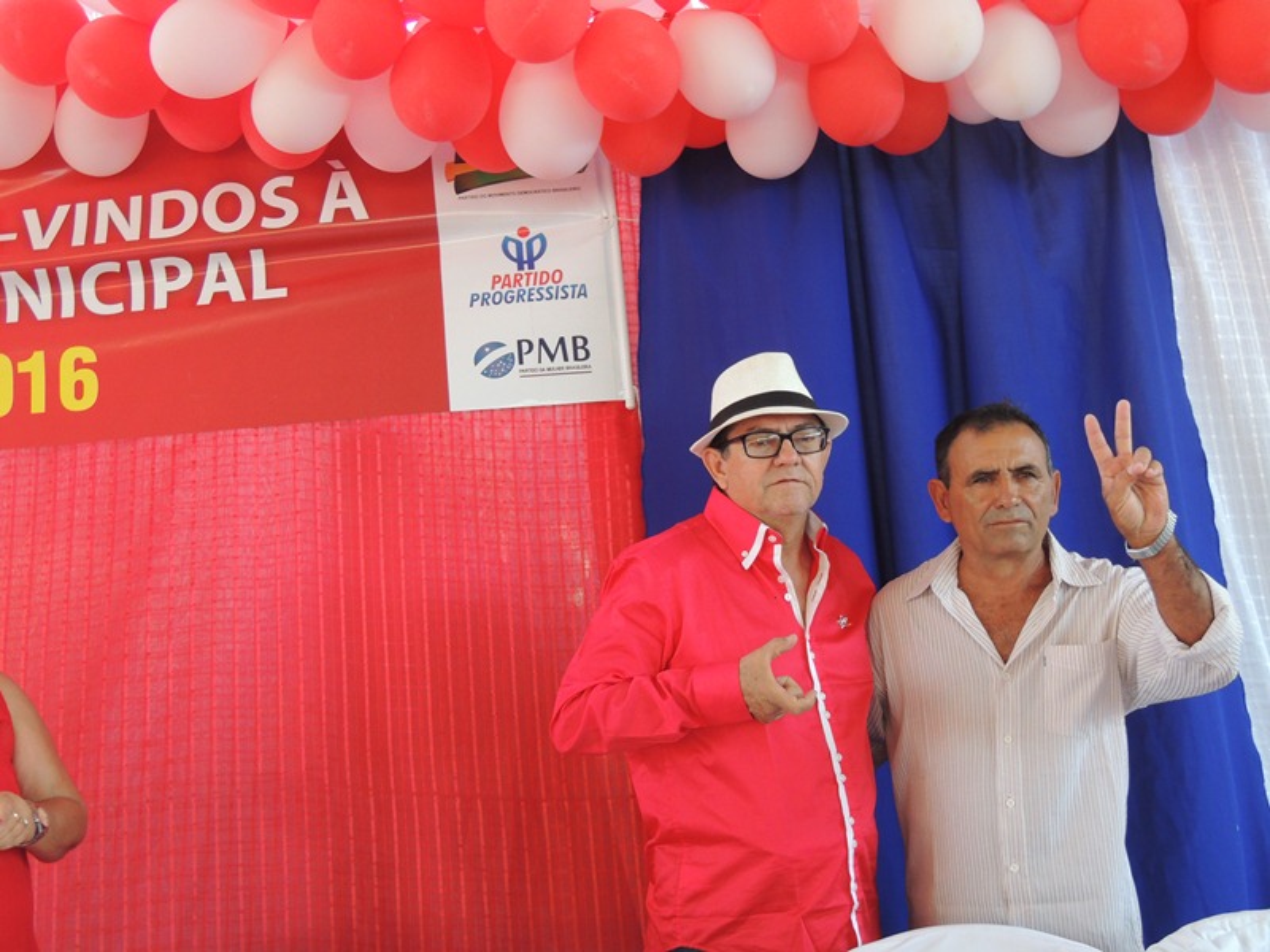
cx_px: 635
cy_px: 476
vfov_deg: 30.9
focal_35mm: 47
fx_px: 1724
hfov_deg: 40.4
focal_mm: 8.3
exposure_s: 1/50
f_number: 3.5
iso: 250
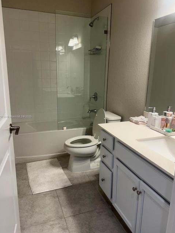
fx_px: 182
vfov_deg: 65.3
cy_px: 117
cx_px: 90
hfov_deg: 51.3
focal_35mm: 27
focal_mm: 6.86
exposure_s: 1/120
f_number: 1.78
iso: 125
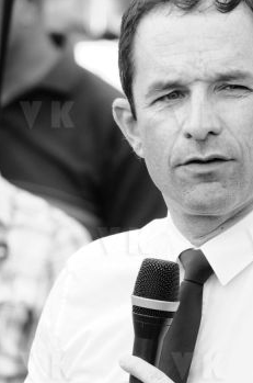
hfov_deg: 2.7
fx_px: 5466
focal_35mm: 516
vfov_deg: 4.0
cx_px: 198
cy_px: 266
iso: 400
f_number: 5
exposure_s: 1/400
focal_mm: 200
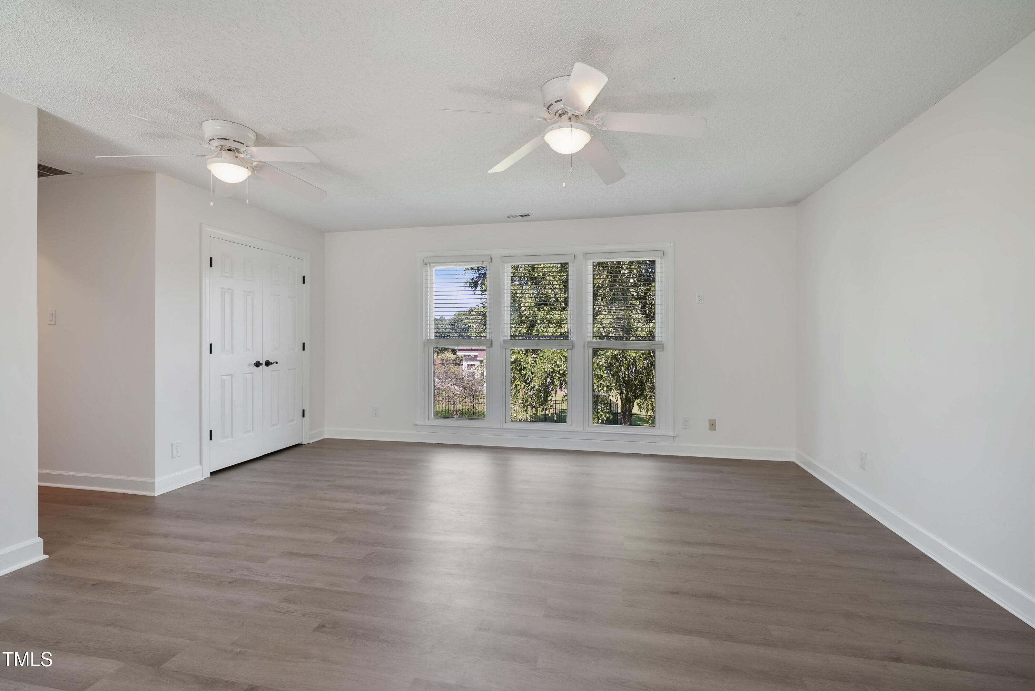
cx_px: 518
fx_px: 460
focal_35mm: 16
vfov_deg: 73.8
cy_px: 346
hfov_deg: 96.7
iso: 500
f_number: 7.1
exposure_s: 1/15
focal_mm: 16
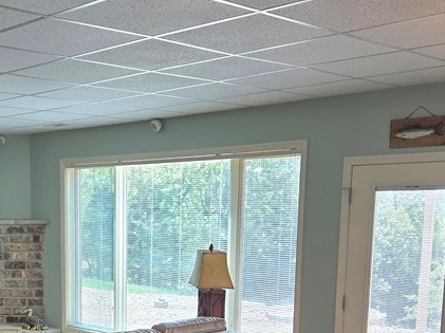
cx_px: 104
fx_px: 719
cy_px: 319
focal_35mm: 56
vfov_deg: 25.0
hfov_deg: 33.6
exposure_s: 1/120
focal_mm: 5.4
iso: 25
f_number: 1.8
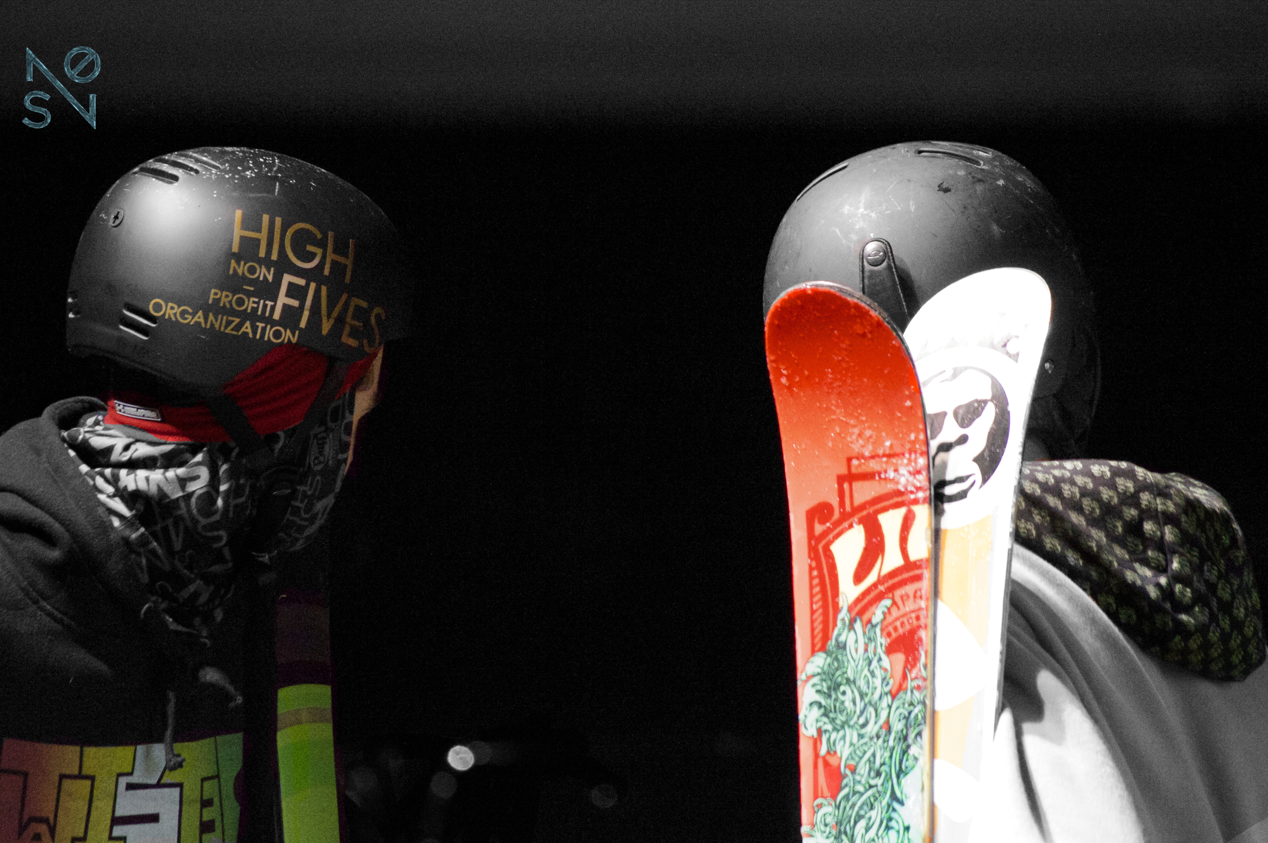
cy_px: 422
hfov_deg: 8.3
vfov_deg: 5.5
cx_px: 634
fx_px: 8710
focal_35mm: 248
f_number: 6.3
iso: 12800
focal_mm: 165
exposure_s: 1/250
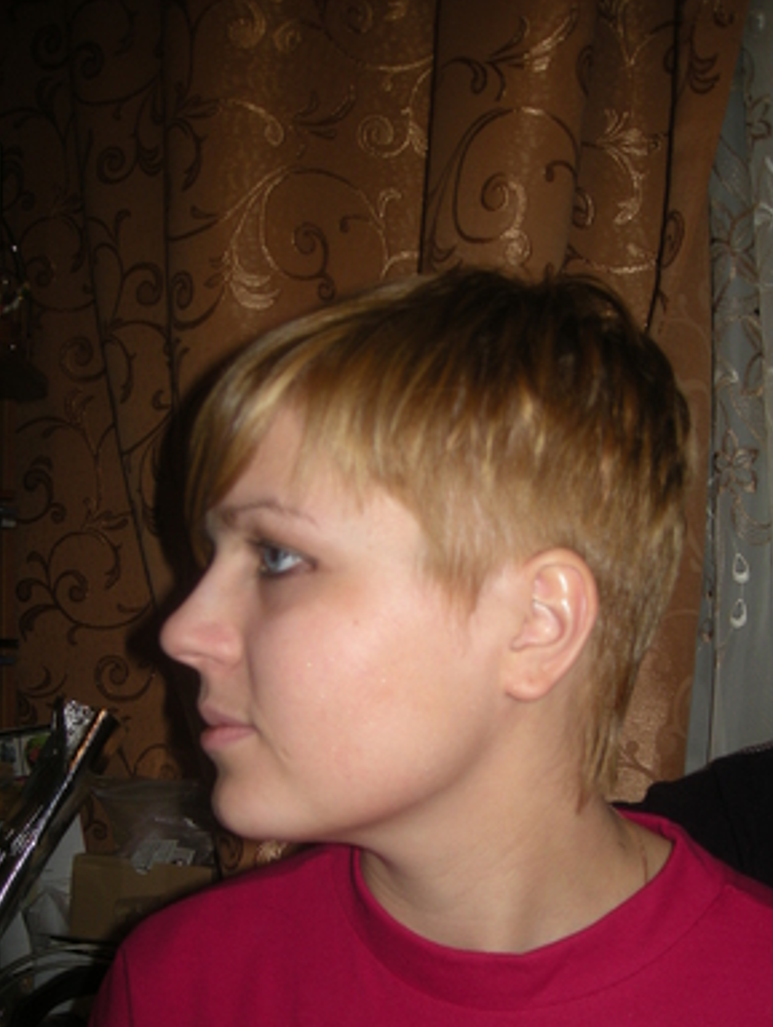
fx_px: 1218
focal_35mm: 41
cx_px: 436
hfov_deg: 35.2
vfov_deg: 45.6
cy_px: 586
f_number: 2.8
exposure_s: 1/30
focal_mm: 5.7
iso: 64
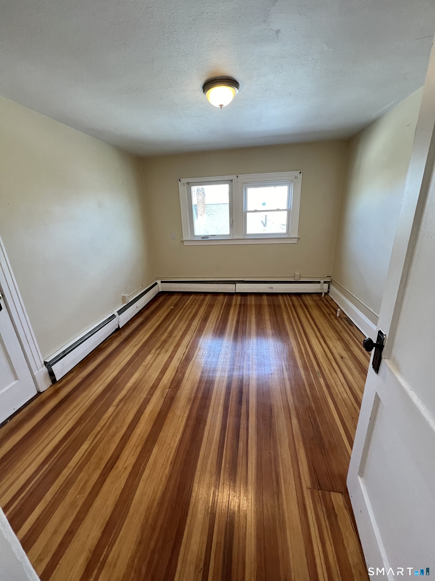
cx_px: 218
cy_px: 290
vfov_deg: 106.2
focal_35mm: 13
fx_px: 218
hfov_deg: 89.9
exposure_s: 1/120
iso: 250
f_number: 1.8
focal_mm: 1.57
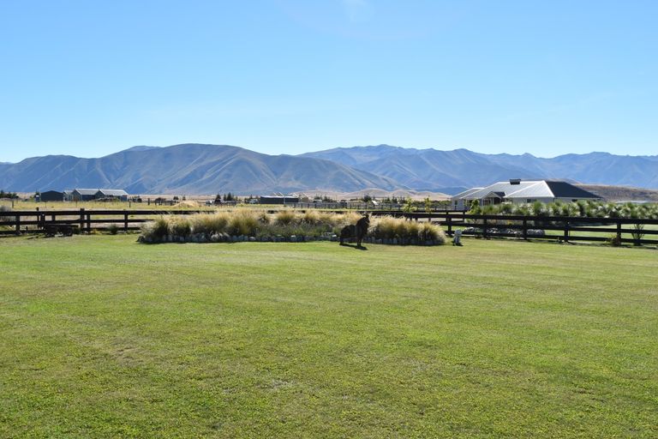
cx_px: 329
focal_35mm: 36
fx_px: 658
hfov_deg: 53.1
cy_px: 220
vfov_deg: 36.9
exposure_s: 1/400
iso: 200
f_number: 10
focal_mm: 24
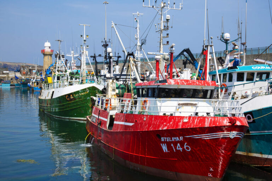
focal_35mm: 52
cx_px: 136
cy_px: 90
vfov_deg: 26.0
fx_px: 393
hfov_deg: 38.2
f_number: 14
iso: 200
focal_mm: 52
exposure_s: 1/200
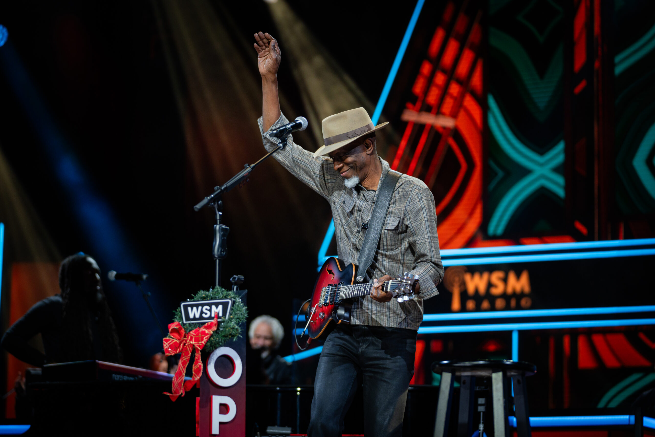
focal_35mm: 115
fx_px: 2092
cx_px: 328
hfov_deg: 17.8
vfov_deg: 11.9
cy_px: 218
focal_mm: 115
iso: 1250
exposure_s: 1/320
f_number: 2.8
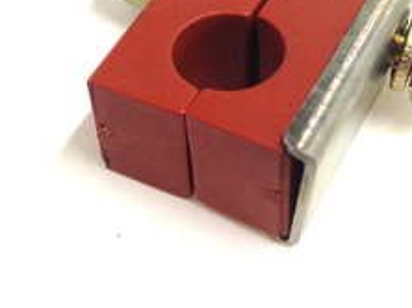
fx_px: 797
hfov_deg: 28.9
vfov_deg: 21.8
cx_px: 247
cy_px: 108
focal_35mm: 67
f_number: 2.4
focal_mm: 4.12
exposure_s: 1/20
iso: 50
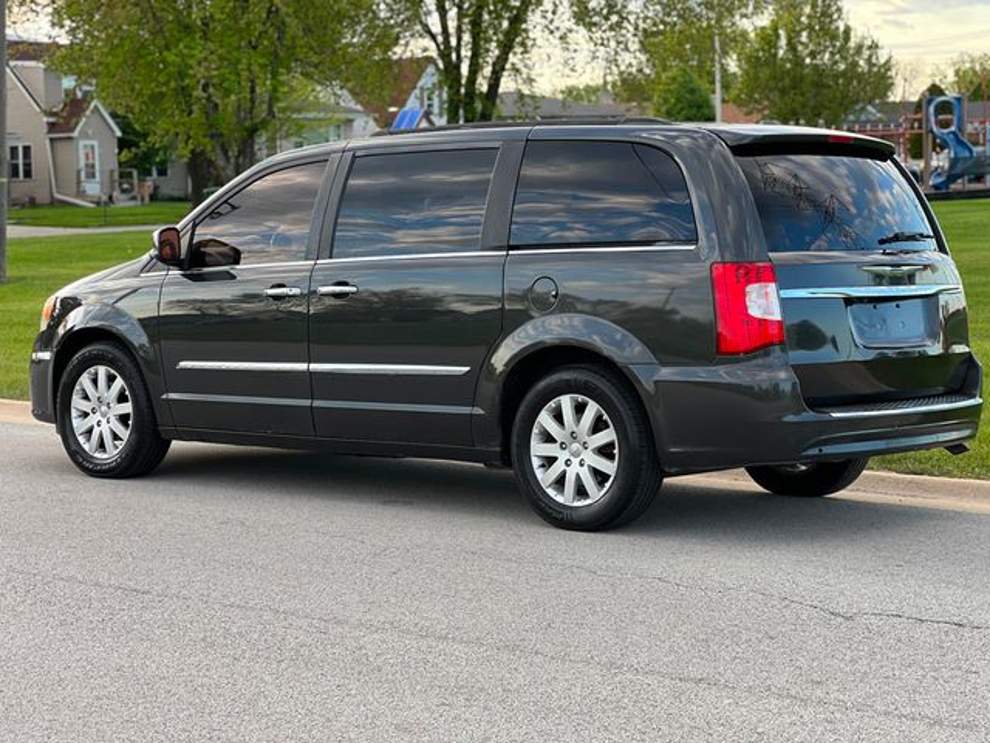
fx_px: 2202
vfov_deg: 19.1
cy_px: 372
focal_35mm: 77
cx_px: 495
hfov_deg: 25.3
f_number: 2.8
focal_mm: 9
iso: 40
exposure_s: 1/121
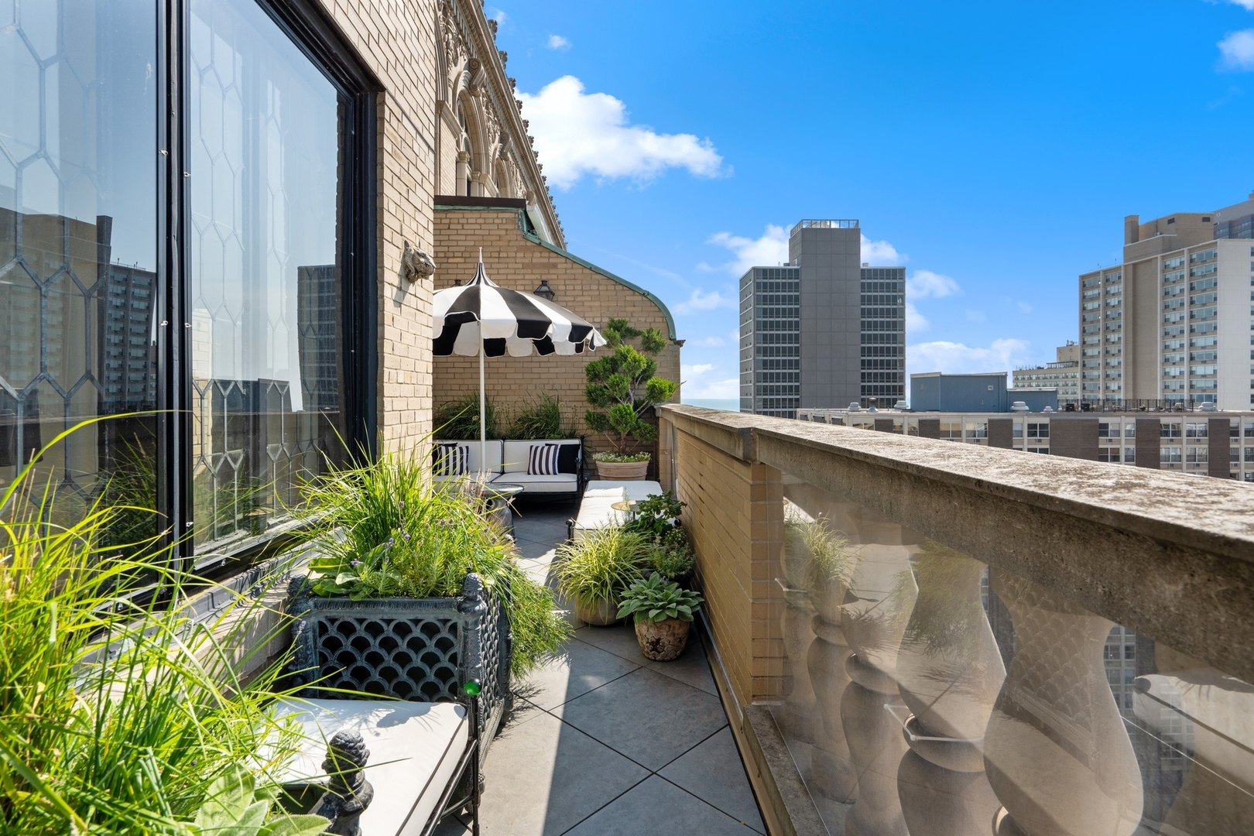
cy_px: 418
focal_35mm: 17
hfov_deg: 93.3
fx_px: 592
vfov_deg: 70.4
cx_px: 627
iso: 320
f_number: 9
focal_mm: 17
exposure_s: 1/320
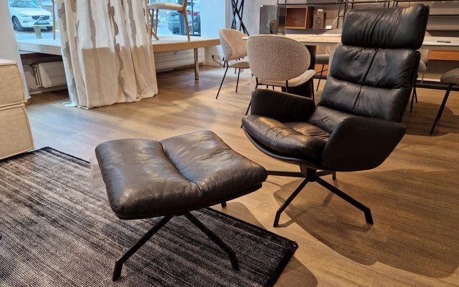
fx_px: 313
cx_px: 231
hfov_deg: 72.5
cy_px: 131
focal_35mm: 25
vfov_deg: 49.2
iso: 125
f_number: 1.8
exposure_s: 1/100
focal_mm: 5.4
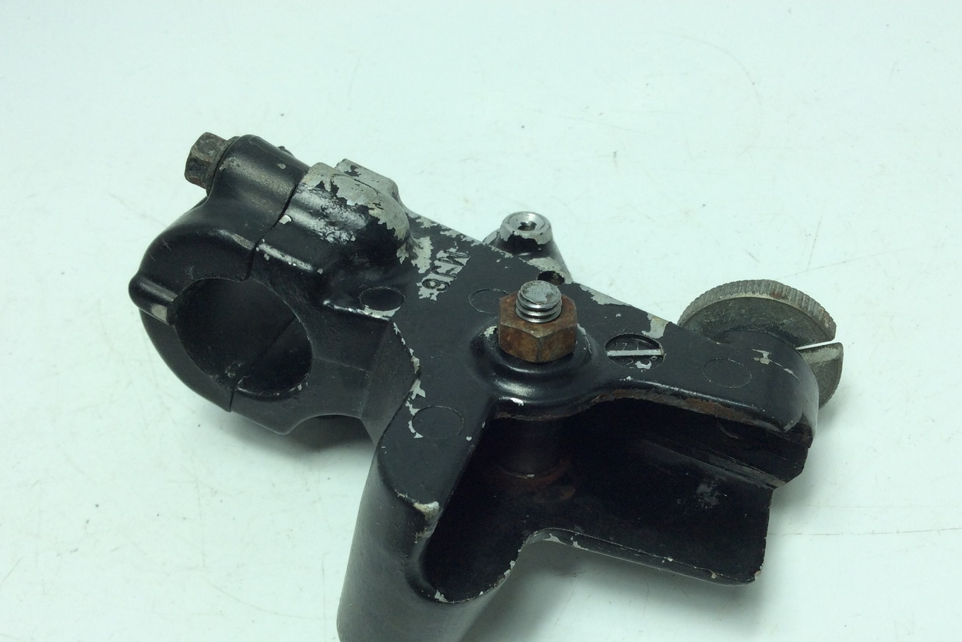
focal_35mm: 34
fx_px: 908
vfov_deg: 38.8
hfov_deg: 55.8
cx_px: 485
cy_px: 366
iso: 32
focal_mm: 3.3
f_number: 2.4
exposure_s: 1/362
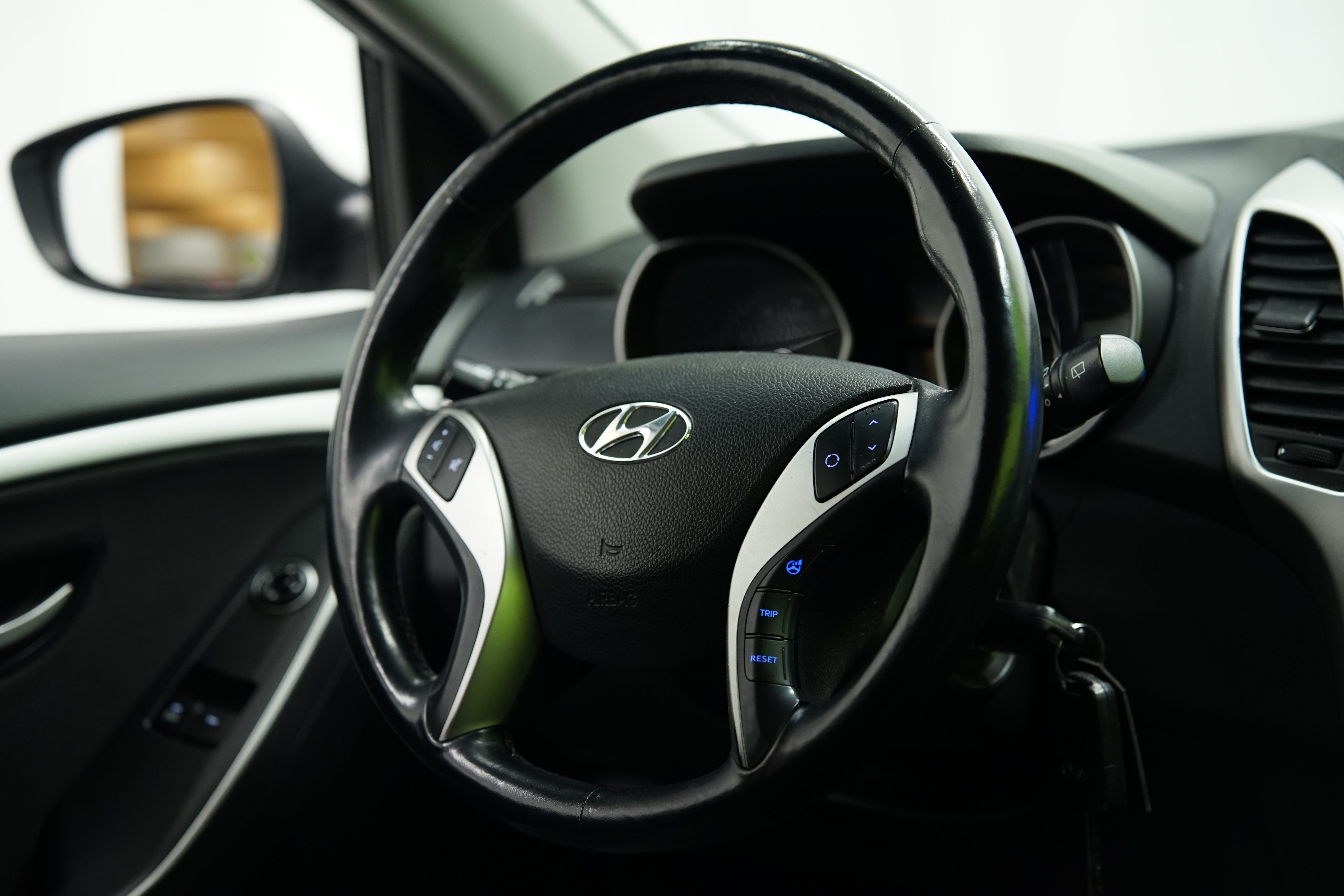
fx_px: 1829
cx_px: 672
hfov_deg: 40.3
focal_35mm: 49
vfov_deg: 27.5
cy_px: 448
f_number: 2.8
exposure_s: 1/40
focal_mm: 49
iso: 1000
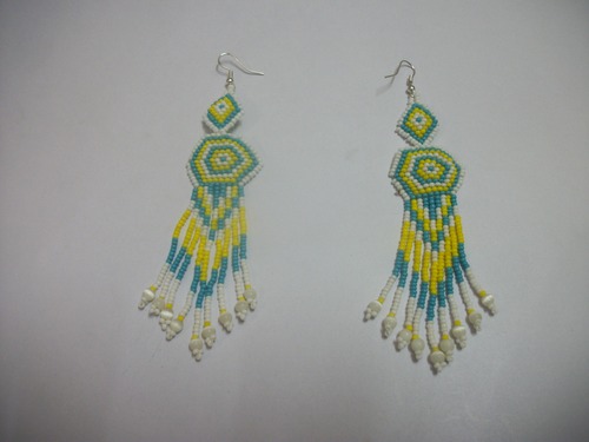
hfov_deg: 56.8
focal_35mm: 32
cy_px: 221
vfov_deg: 44.2
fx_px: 544
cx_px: 294
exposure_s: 1/8
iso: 98
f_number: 2.9
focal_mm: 5.7
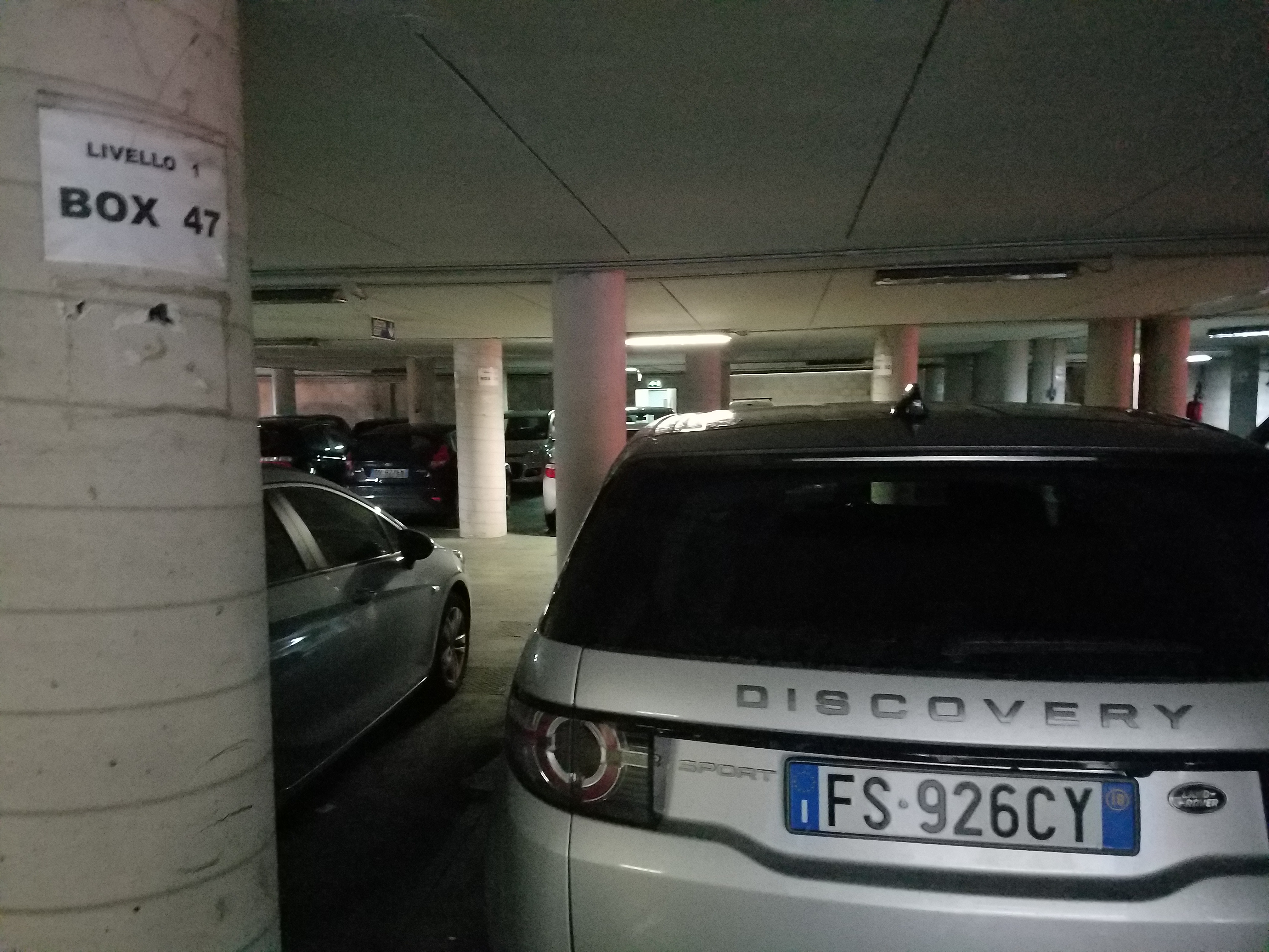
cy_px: 476
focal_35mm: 26
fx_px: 953
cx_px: 634
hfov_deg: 67.3
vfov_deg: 53.1
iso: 1250
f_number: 1.7
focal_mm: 4.2
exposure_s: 1/10
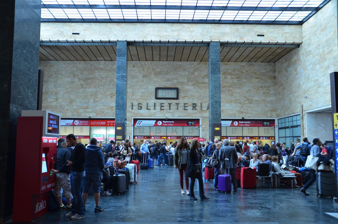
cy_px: 112
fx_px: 309
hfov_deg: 57.3
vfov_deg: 39.8
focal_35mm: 33
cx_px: 169
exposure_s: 1/25
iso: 400
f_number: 3.8
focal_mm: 22
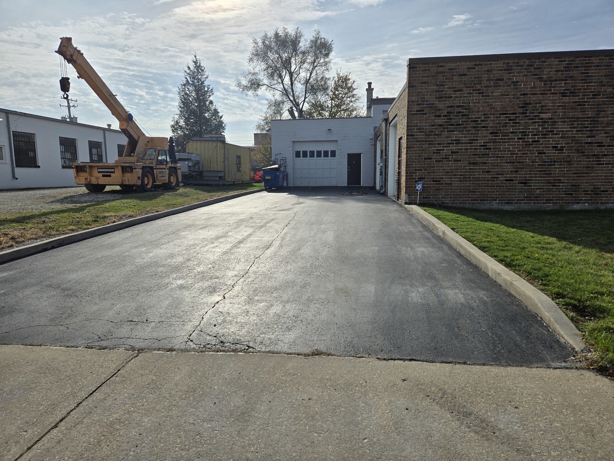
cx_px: 307
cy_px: 230
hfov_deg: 73.9
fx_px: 408
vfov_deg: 58.9
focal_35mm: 23
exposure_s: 1/7596
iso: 25
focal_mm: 5.4
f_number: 1.8
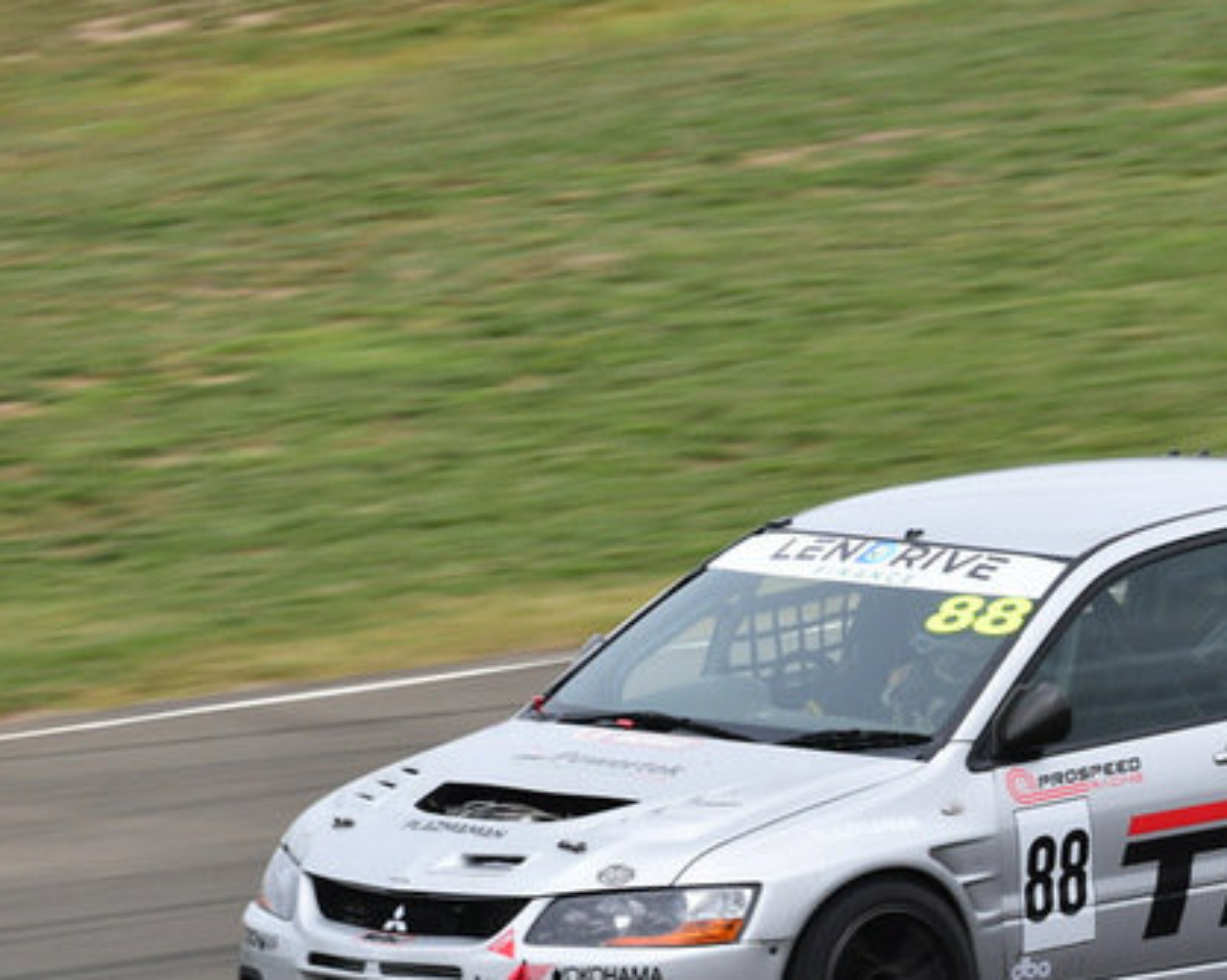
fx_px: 31325
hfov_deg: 2.2
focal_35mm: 863
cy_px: 631
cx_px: 837
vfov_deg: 1.8
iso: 250
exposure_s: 1/200
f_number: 13
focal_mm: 320
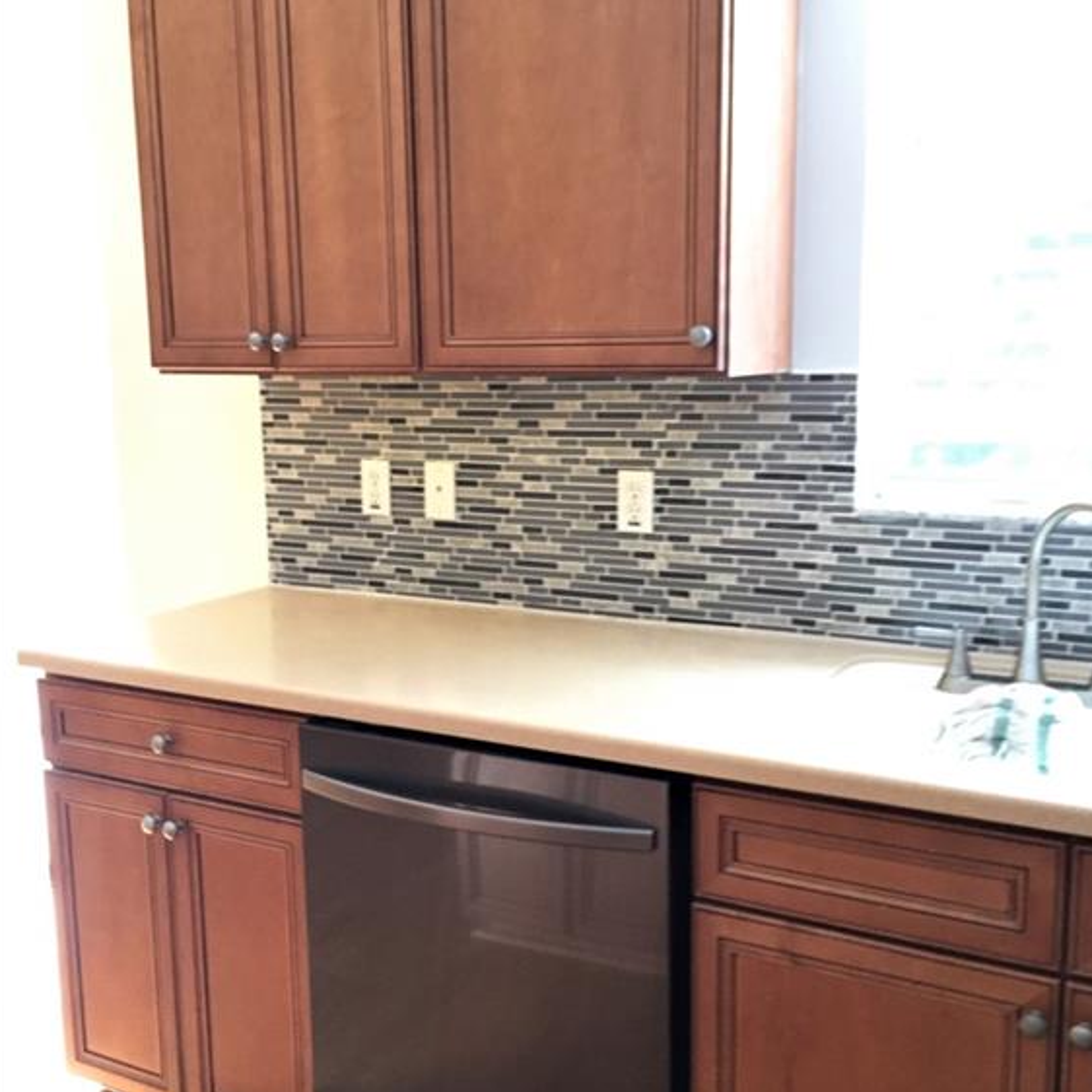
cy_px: 554
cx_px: 548
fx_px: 1249
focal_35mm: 35
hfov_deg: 47.2
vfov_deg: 47.2
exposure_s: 1/30
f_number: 2.2
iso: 125
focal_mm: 4.15
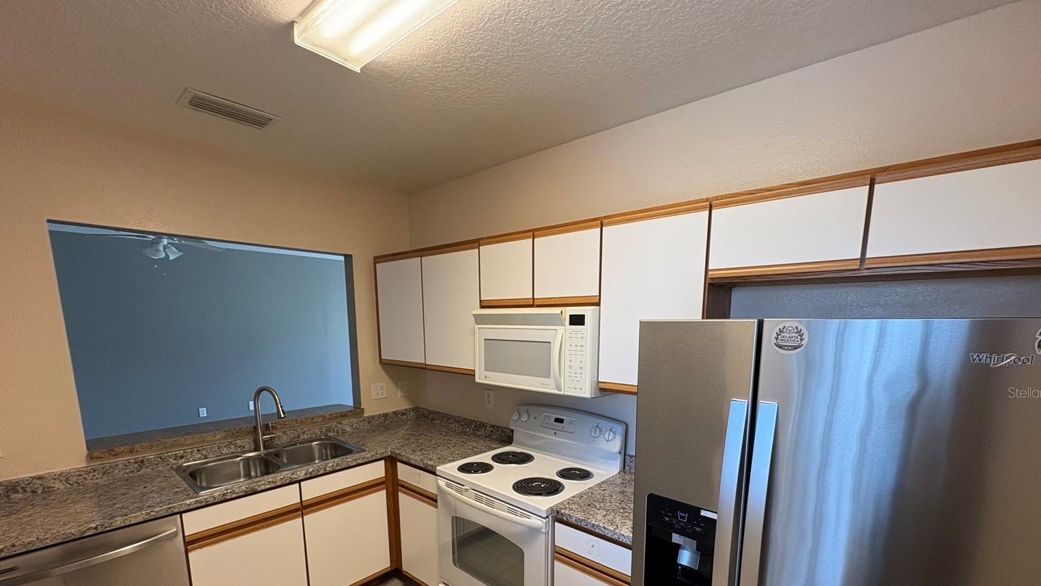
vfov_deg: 65.3
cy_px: 392
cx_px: 526
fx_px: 442
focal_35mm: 16
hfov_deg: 99.4
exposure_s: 1/60
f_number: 2.2
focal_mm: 2.22
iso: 125
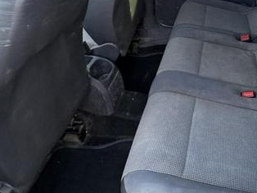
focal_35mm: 40
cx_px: 197
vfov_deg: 33.1
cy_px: 3
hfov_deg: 45.0
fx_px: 297
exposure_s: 1/99
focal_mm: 2.22
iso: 200
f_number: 2.2
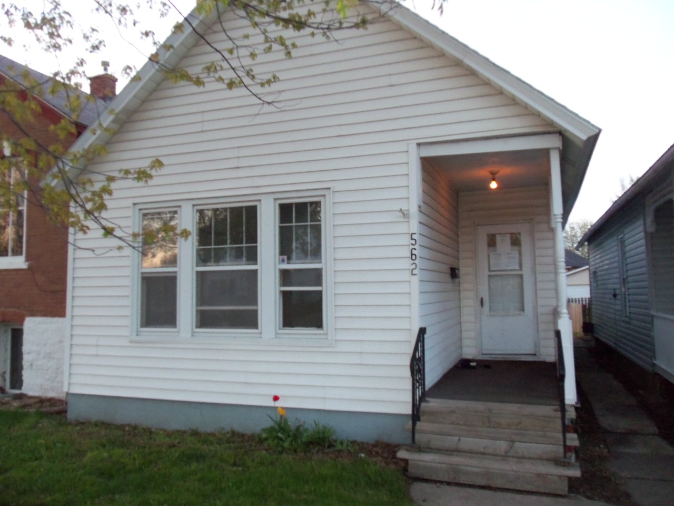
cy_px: 253
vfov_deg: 48.2
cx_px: 337
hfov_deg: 61.7
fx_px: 565
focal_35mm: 29
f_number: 3.4
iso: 250
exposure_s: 1/30
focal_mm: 5.2
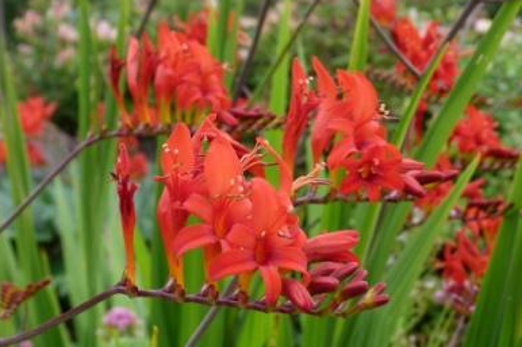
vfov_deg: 17.9
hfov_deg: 26.7
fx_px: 1101
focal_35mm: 76
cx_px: 276
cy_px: 173
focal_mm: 11.3
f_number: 4
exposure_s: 1/160
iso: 80
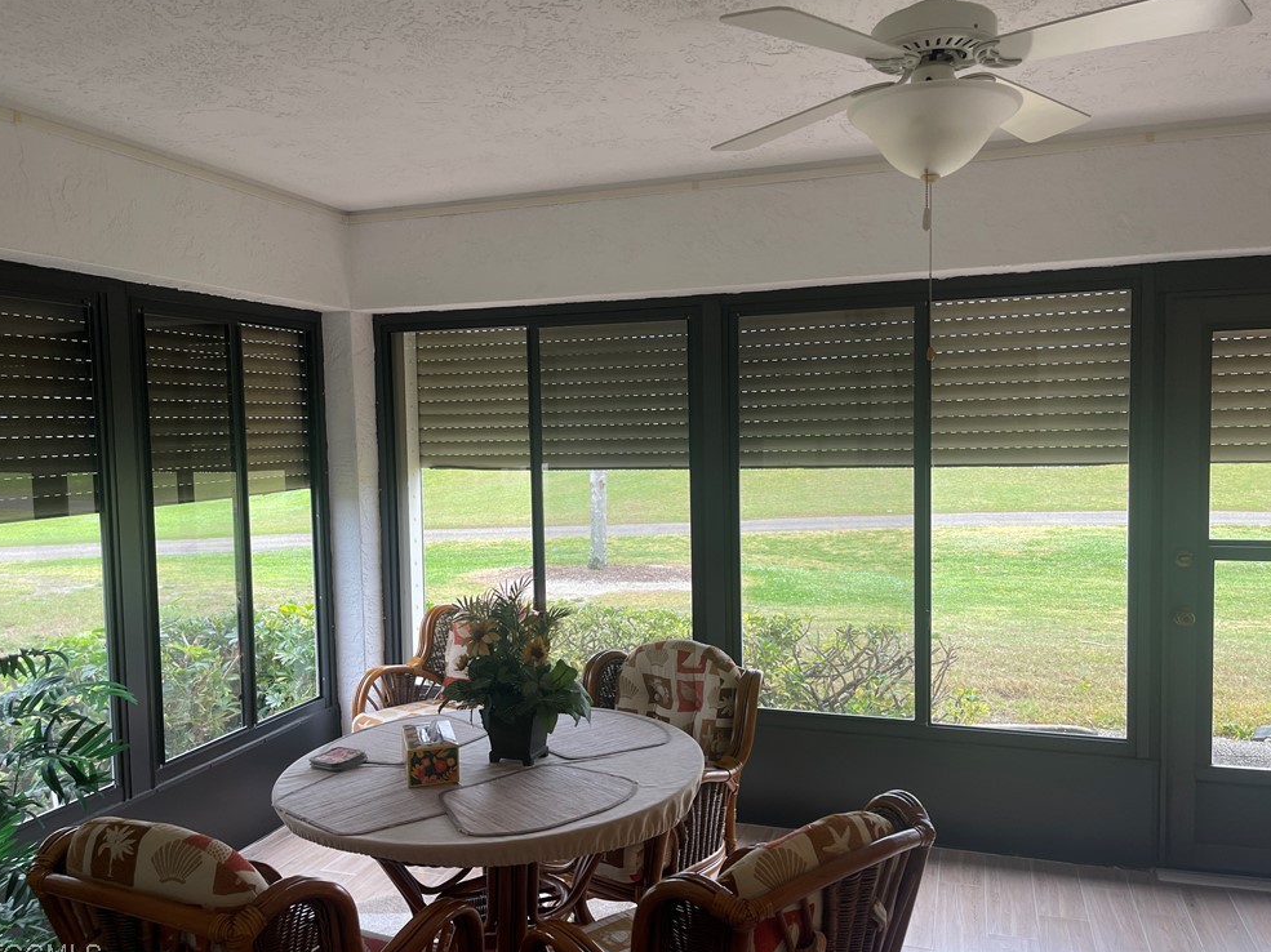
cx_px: 640
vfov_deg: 53.0
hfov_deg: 67.3
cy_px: 489
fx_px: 954
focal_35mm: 26
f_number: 1.6
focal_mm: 5.1
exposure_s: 1/120
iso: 40
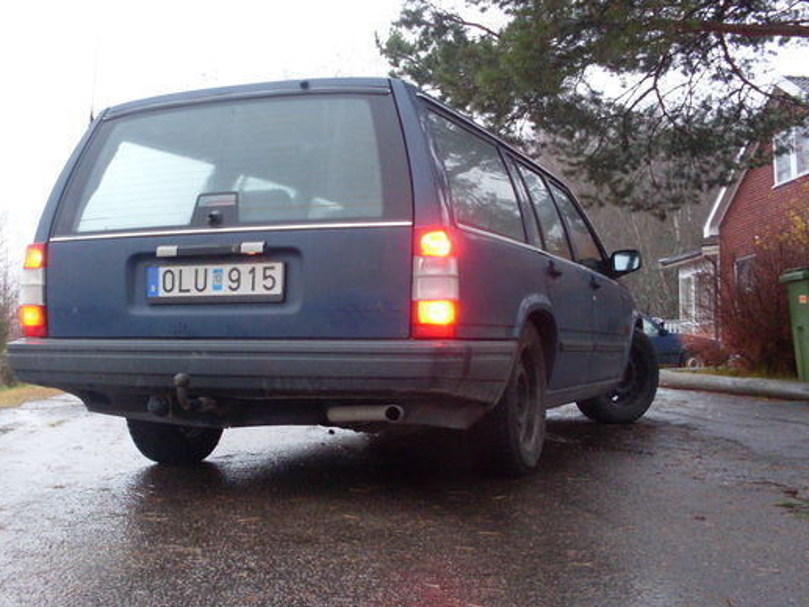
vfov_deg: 30.9
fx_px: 1099
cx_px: 368
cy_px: 322
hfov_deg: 40.4
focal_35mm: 47
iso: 200
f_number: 2.8
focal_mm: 6.3
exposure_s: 1/15
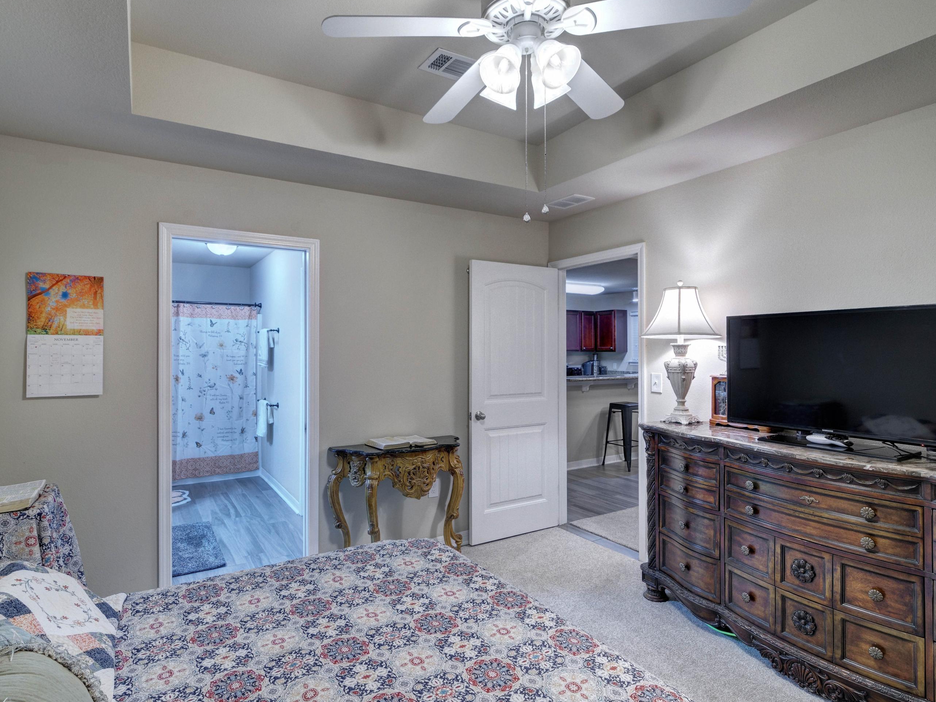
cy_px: 348
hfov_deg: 87.7
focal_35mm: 18
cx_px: 448
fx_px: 487
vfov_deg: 71.6
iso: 400
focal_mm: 11
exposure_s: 1/30
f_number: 8
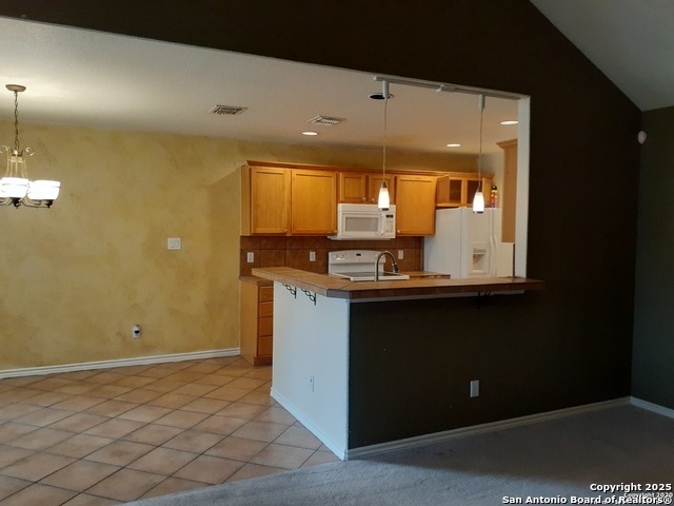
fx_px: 526
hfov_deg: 65.3
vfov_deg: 51.4
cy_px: 253
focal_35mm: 27
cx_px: 337
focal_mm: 3.6
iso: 320
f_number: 1.9
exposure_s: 1/40
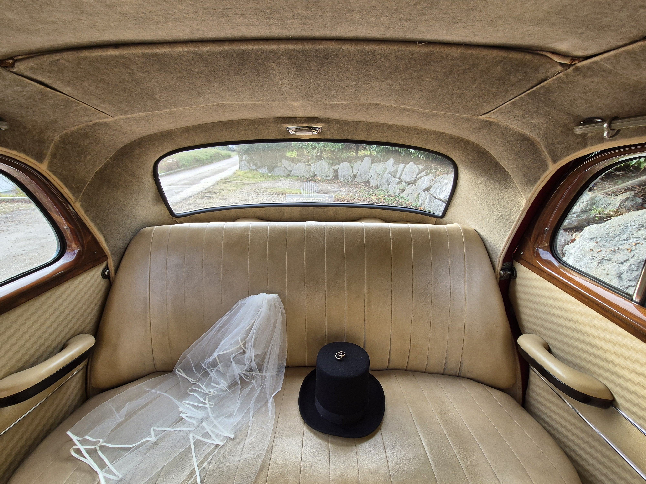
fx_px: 243
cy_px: 242
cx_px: 323
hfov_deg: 106.2
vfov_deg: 89.9
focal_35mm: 13
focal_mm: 2.2
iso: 100
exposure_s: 1/100
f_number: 2.2
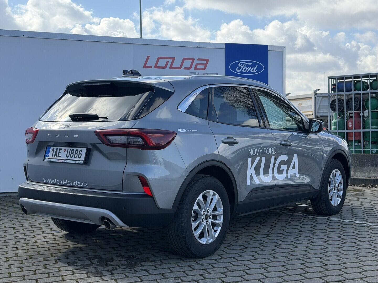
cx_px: 189
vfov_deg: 30.3
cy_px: 142
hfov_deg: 39.7
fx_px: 524
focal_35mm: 48
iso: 100
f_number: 1.78
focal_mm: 6.76
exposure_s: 1/2146
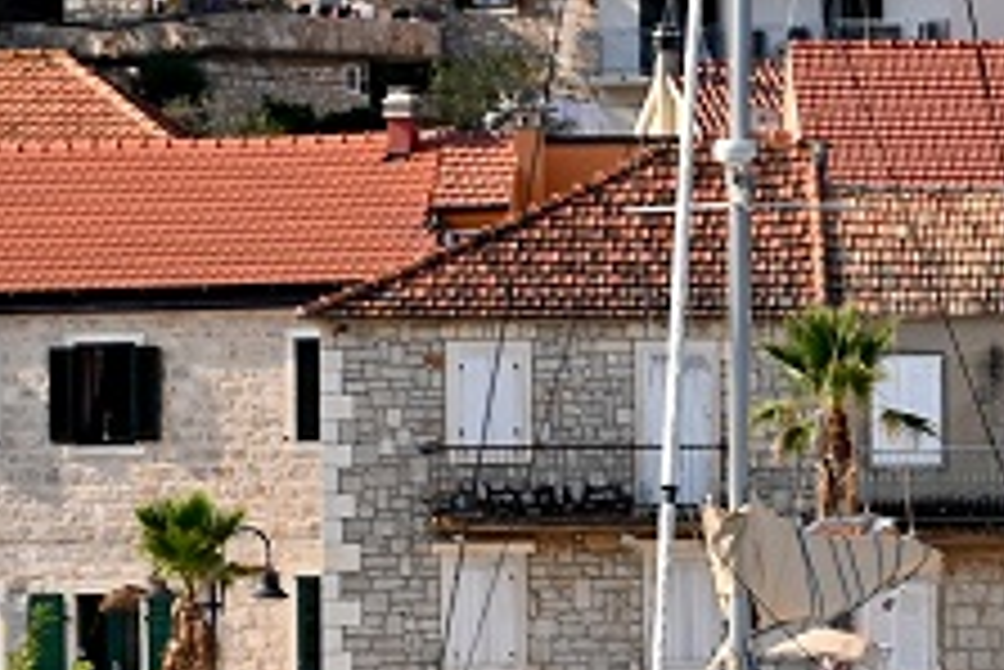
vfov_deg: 3.0
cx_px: 936
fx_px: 12781
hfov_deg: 4.5
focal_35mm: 458
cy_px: 155
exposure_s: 1/125
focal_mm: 102
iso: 200
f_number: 16
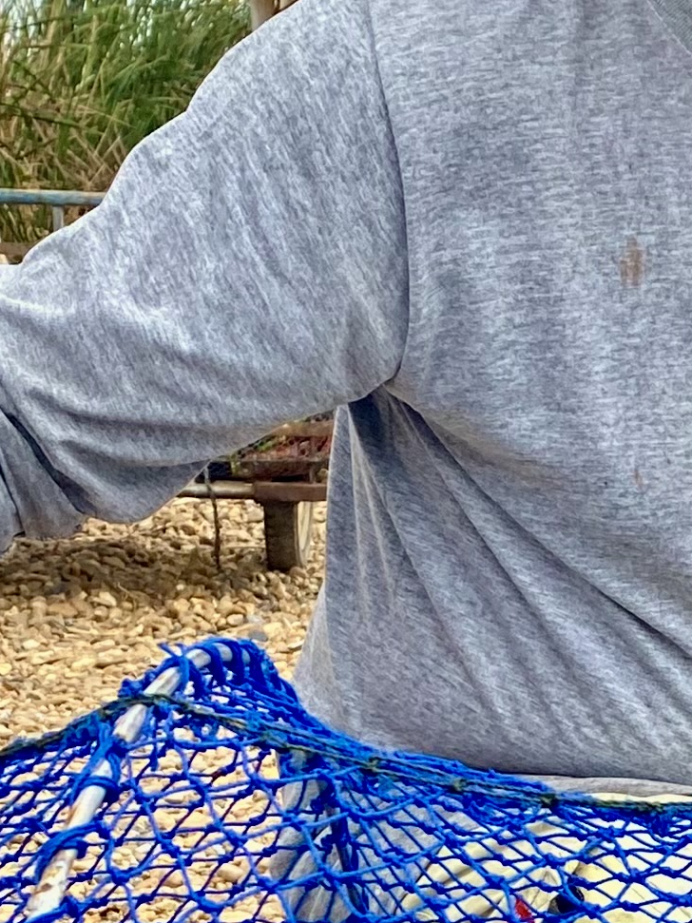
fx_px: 2879
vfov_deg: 17.5
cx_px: 888
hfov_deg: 13.2
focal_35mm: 108
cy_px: 1048
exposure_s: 1/585
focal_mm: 4.25
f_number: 1.8
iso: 32
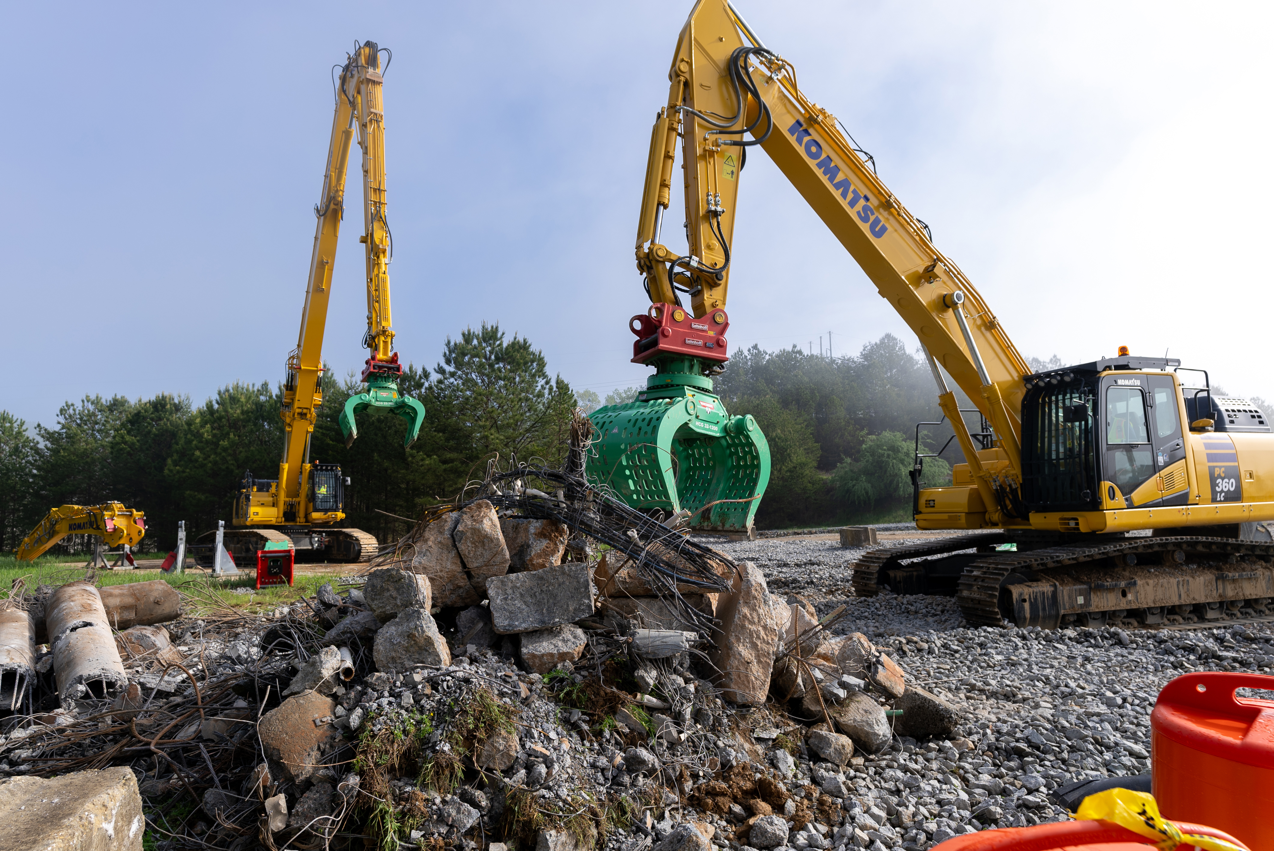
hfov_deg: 81.2
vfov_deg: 59.6
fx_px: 744
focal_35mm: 21
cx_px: 637
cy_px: 426
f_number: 5
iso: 80
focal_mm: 21
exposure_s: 1/320
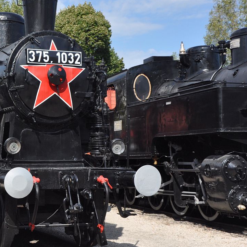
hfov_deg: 23.8
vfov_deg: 24.6
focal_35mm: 70
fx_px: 565
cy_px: 109
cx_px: 9
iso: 400
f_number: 5.6
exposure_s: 1/1250
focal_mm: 28
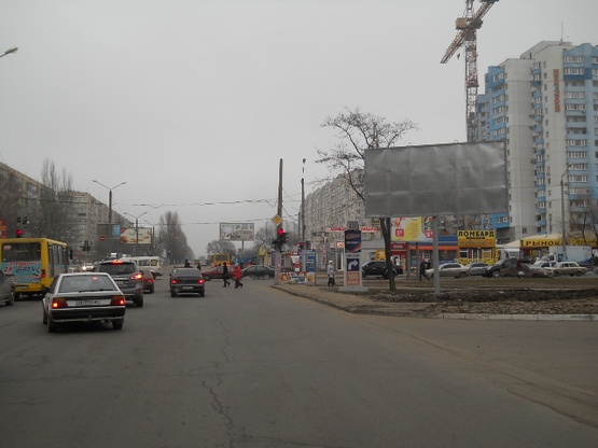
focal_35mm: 41
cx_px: 299
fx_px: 708
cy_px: 224
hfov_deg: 45.8
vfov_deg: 35.1
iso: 80
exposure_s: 1/160
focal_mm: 6.72
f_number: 3.1
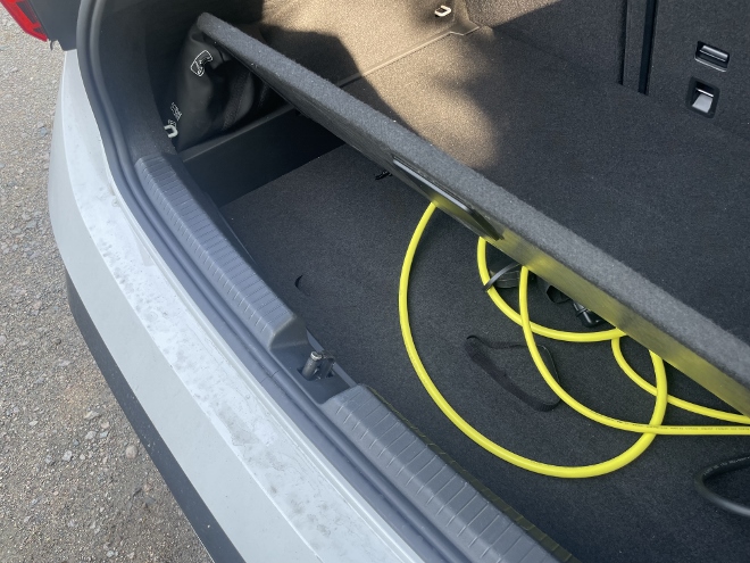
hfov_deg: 67.3
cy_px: 282
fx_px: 563
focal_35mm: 26
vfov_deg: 53.1
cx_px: 375
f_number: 1.6
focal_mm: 4.2
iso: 32
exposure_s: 1/121
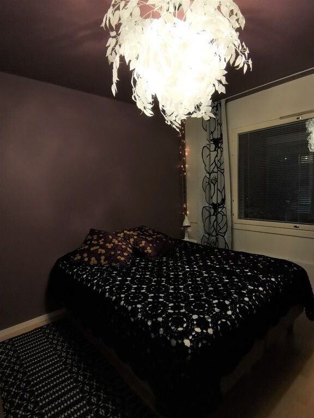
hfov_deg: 71.6
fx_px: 218
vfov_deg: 87.8
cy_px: 209
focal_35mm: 18
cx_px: 157
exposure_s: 1/25
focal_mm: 2.23
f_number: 2.2
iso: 400
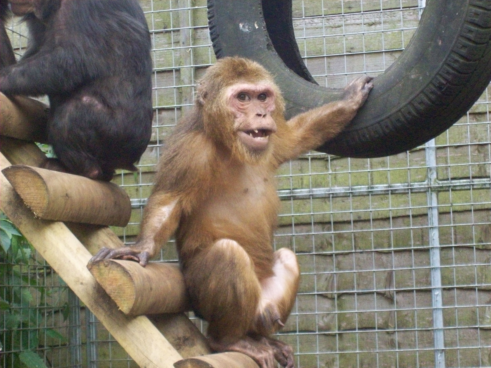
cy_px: 184
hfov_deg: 18.2
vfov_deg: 13.7
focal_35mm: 108
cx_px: 246
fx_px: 1531
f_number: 4.8
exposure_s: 1/257
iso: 515
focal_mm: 18
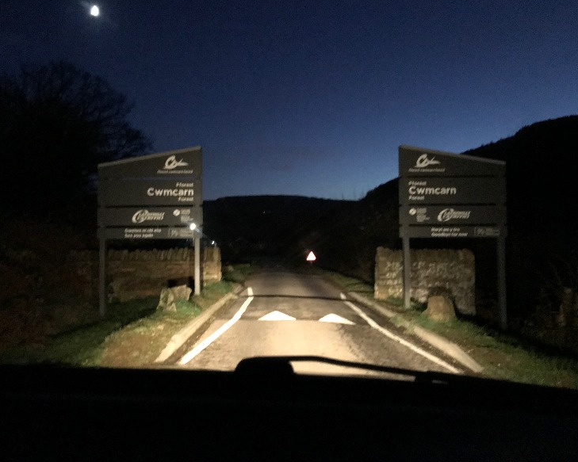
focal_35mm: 30
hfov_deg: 58.8
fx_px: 513
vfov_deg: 48.5
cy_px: 226
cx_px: 278
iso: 800
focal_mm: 3.99
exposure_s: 1/4
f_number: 1.8
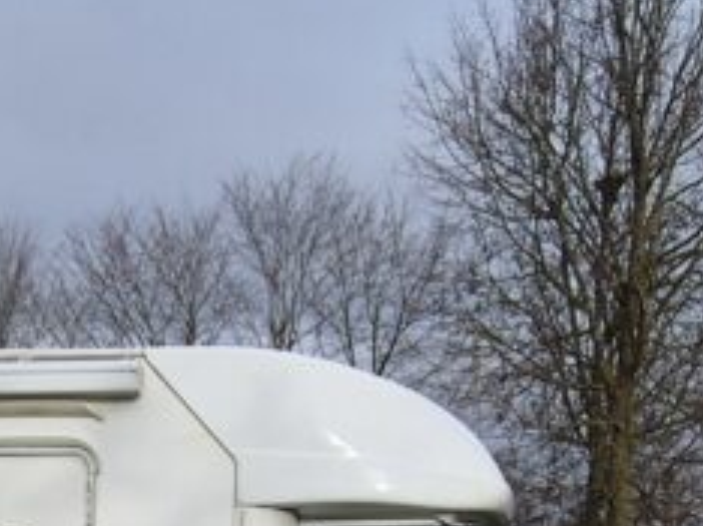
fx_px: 1156
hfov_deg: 32.8
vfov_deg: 22.2
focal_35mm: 57
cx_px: 135
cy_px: 733
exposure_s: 1/1792
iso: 50
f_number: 2.2
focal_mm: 2.2
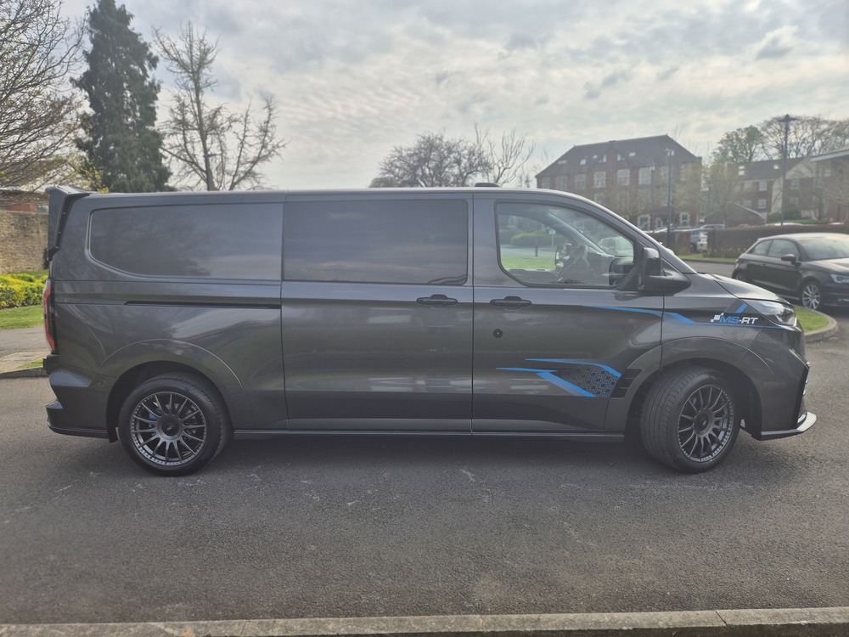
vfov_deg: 58.9
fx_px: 564
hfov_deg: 73.9
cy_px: 318
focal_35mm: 23
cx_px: 424
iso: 25
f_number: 1.8
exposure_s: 1/1824
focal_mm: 5.4
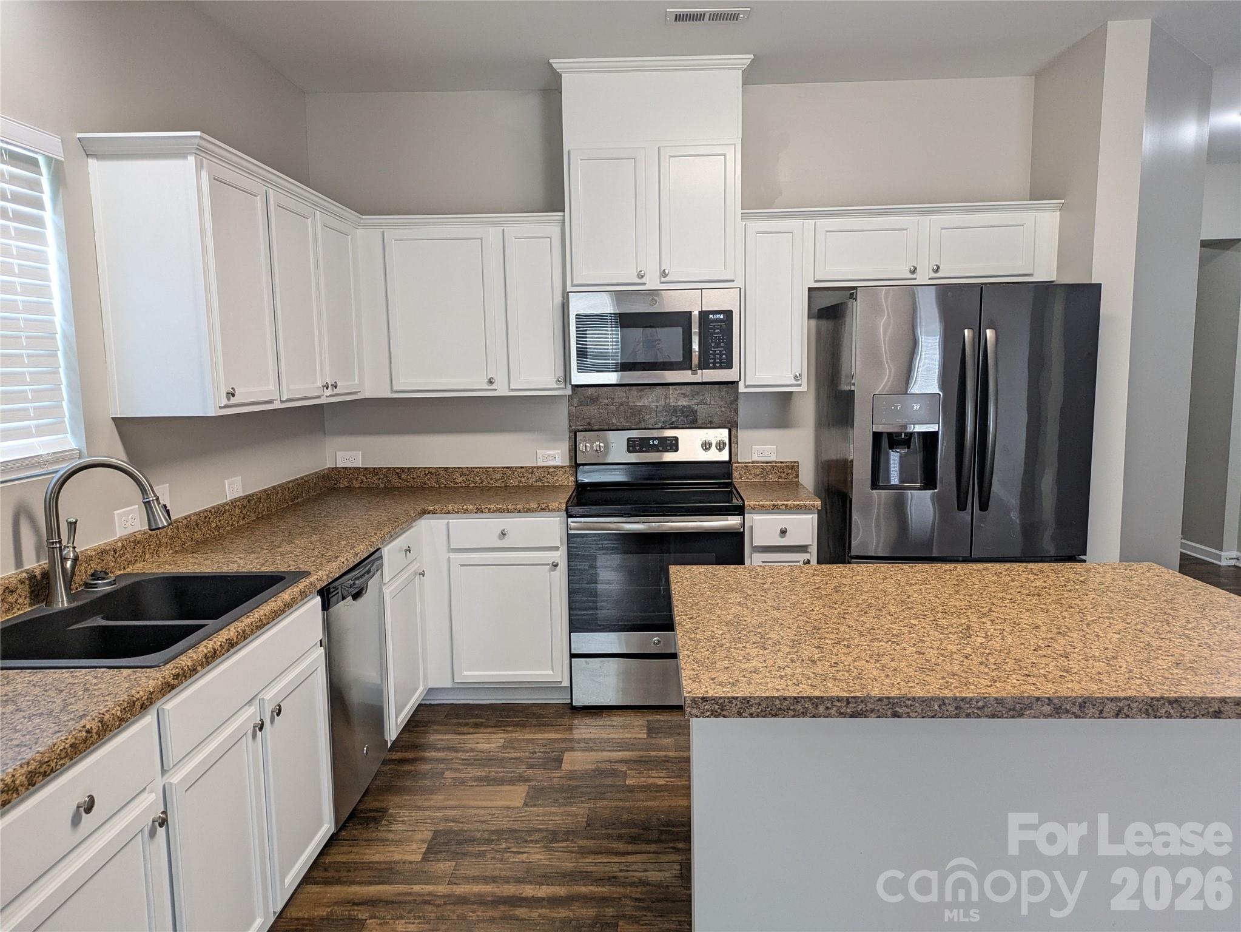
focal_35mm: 25
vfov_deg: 54.9
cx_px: 620
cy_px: 466
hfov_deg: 69.4
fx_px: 897
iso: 238
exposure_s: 1/60
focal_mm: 5.43
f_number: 1.89
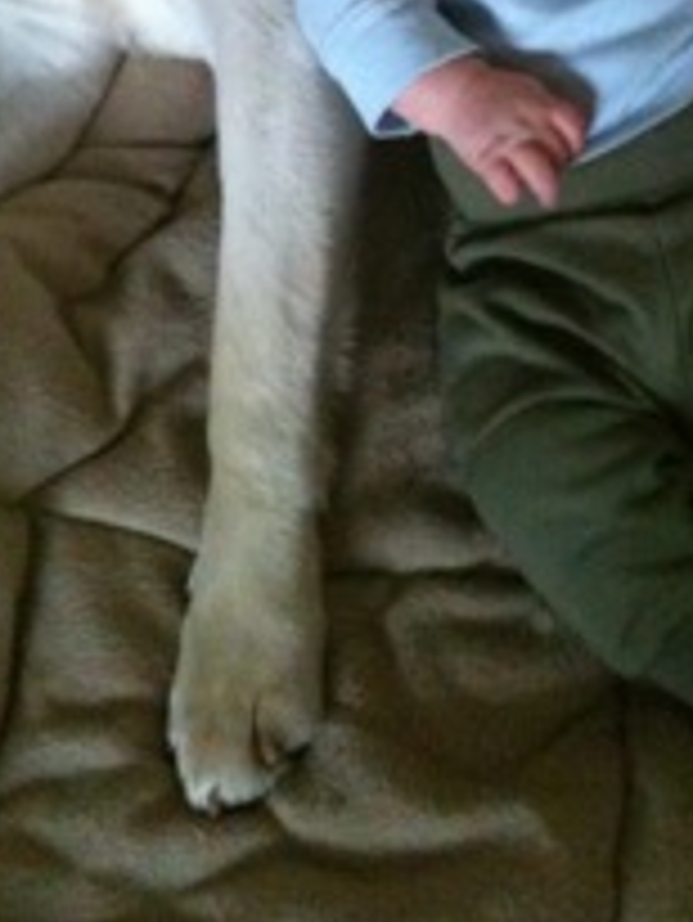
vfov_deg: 24.4
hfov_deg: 19.6
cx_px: 392
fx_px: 2000
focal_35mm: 75
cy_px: -63
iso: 640
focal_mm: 3.85
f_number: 2.8
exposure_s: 1/12
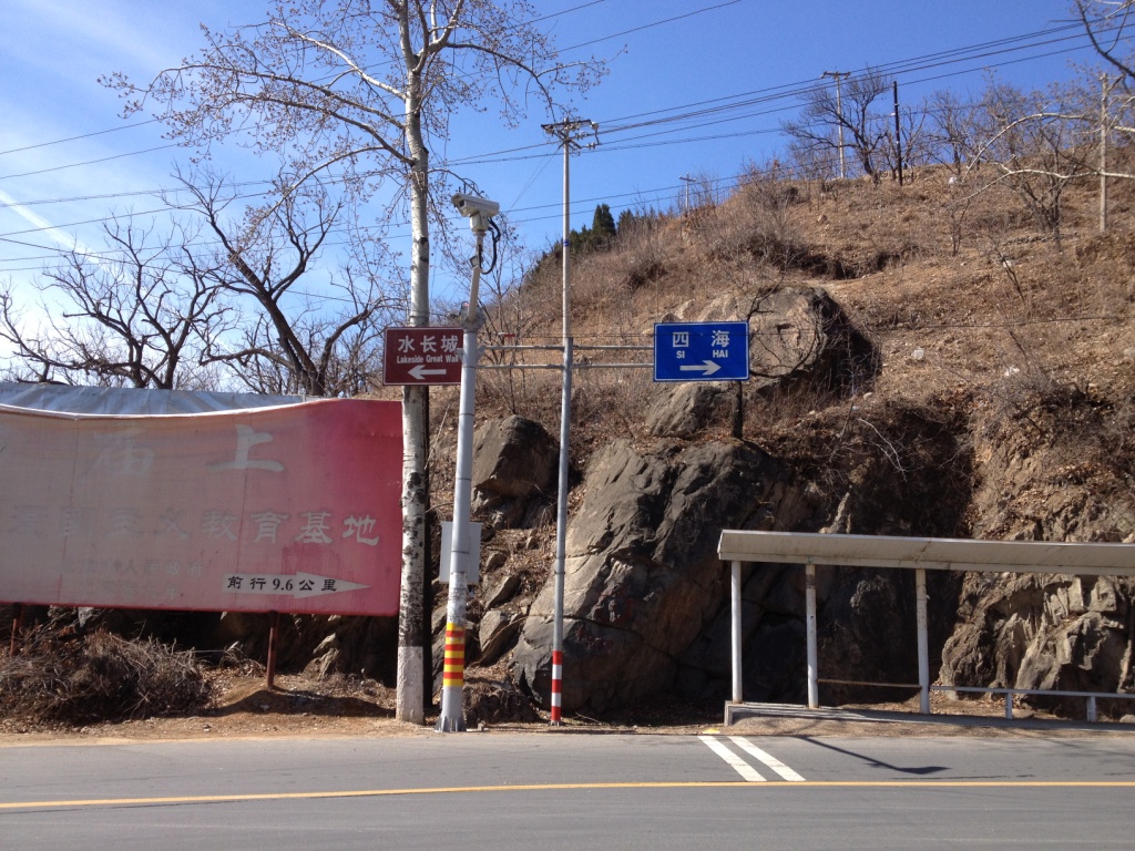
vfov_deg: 40.7
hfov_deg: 52.6
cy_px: 426
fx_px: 1148
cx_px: 568
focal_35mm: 35
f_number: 2.4
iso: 64
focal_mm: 4.28
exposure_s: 1/1042
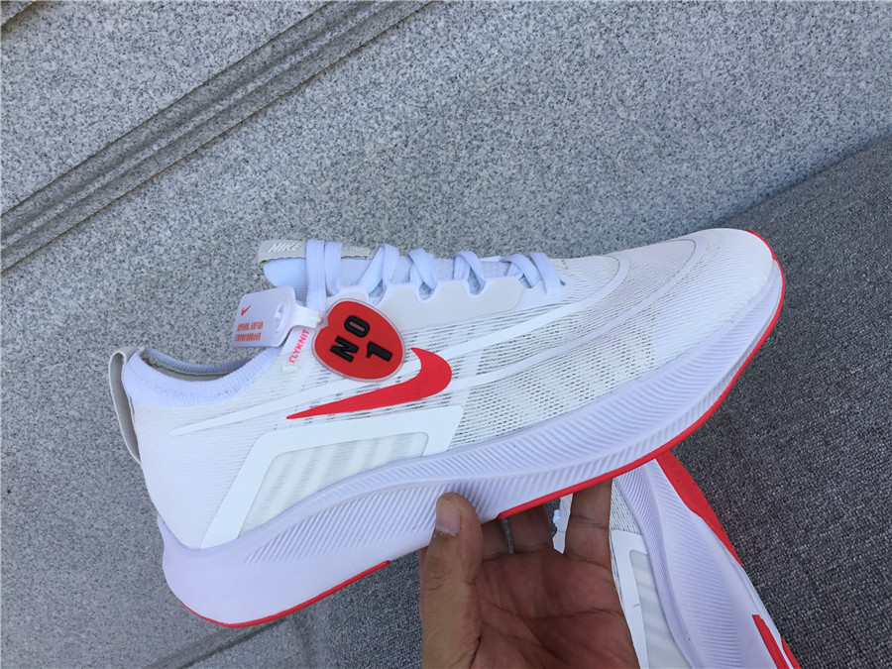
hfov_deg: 58.4
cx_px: 446
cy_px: 334
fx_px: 799
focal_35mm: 31
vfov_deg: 45.4
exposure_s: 1/397
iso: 25
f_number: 2.4
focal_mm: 3.3
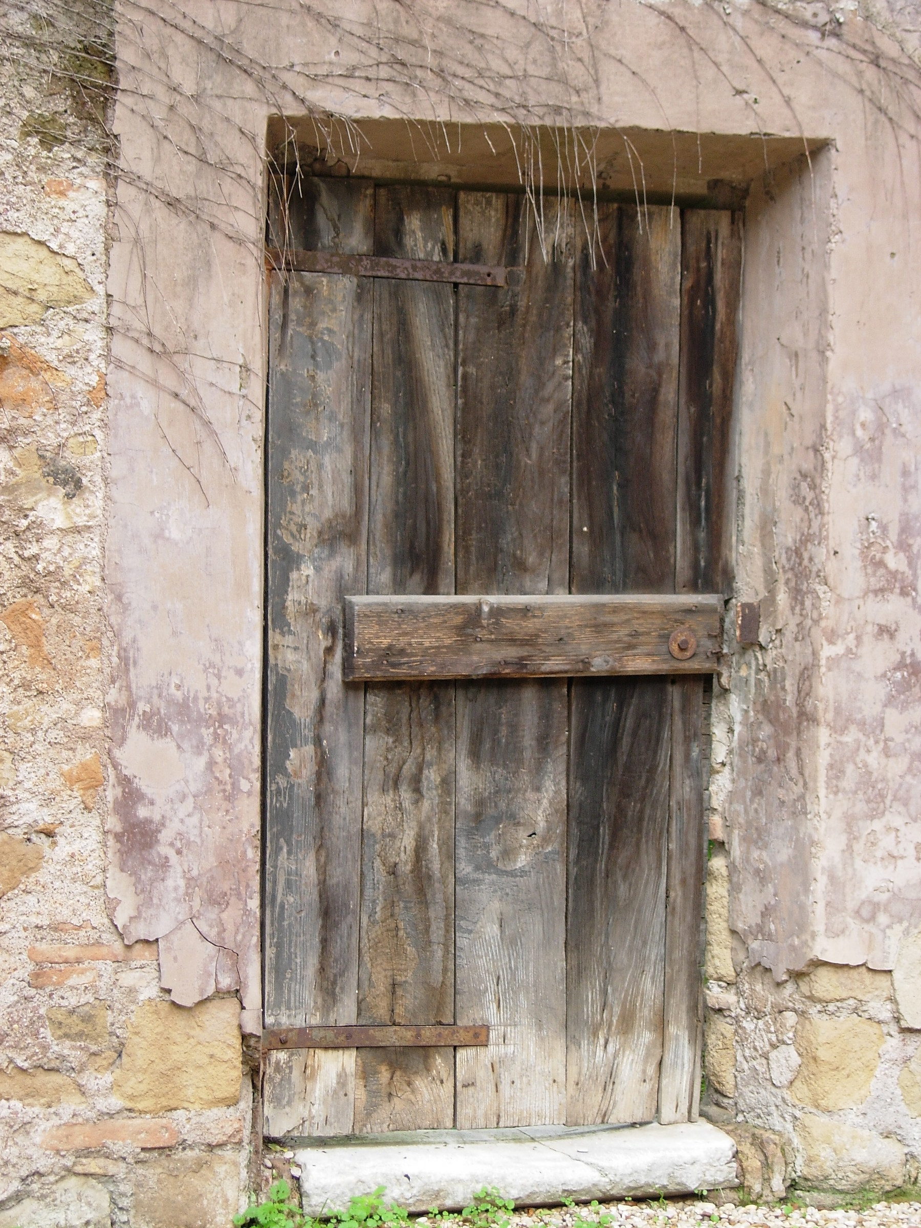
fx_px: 2554
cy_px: 614
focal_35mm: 72
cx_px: 460
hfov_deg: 20.4
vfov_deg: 27.0
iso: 64
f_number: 3.7
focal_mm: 14.9
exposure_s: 1/27.6
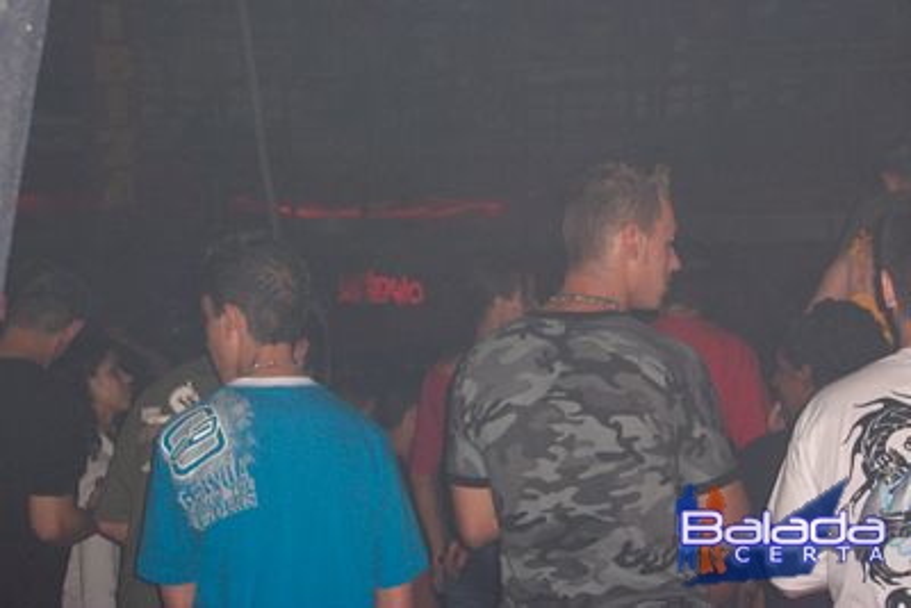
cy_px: 304
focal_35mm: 76
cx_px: 456
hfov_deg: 26.6
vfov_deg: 18.0
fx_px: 1924
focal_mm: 16
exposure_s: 1/60
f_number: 4
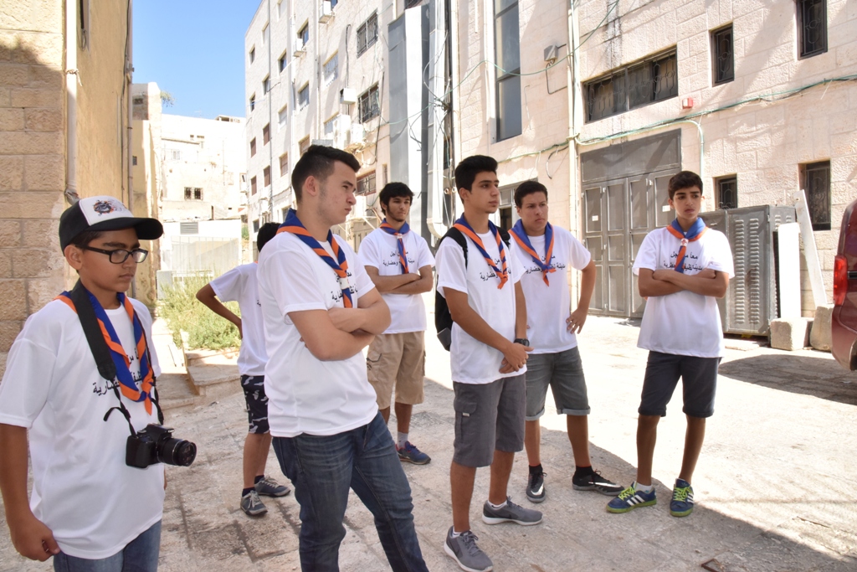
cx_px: 428
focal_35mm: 24
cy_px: 286
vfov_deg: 53.1
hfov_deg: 73.7
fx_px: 571
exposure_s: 1/250
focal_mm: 24
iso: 2500
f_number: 22
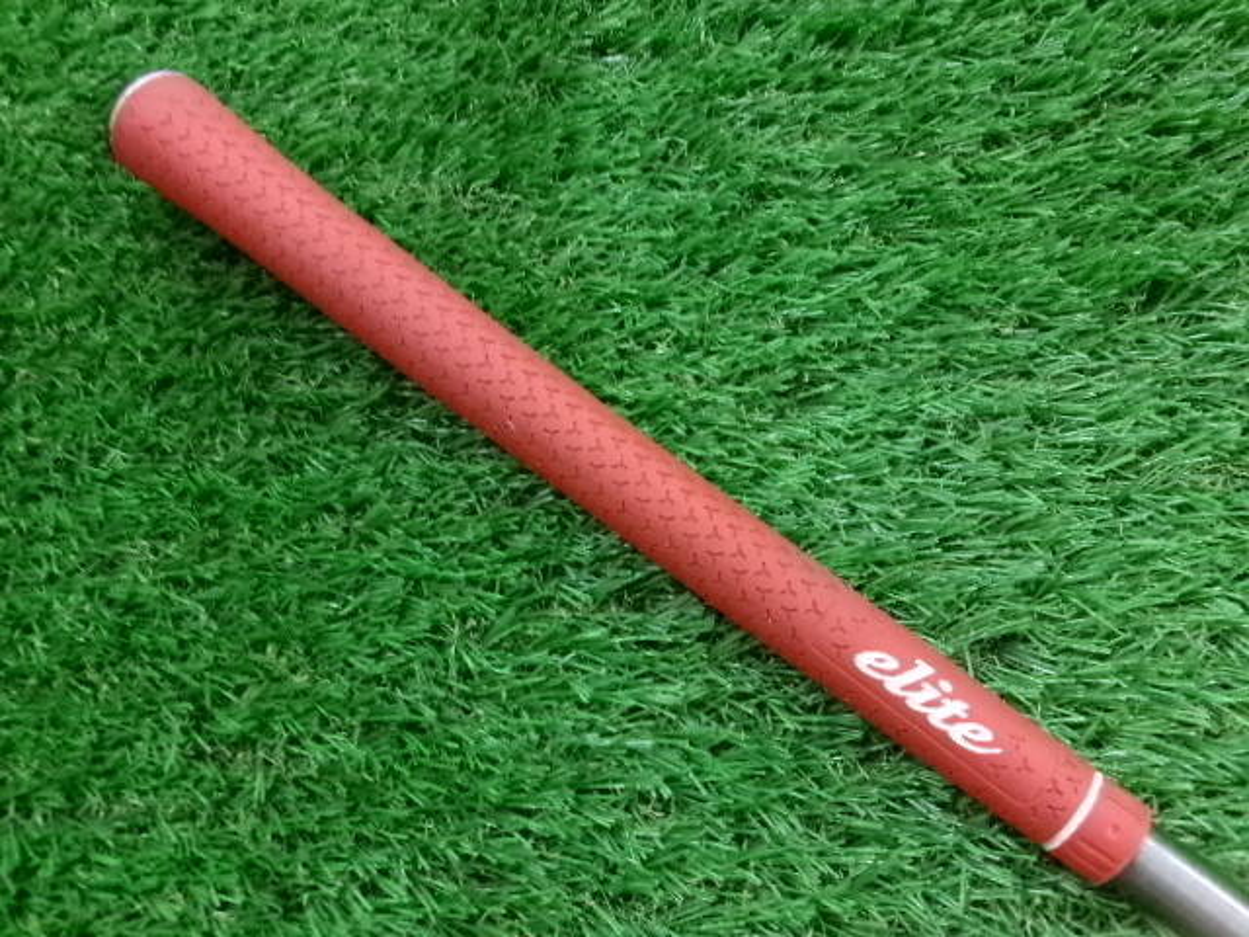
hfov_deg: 63.4
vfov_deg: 49.7
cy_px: 468
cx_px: 624
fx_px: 1010
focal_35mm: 28
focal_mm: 5.1
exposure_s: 1/34
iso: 800
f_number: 3.9
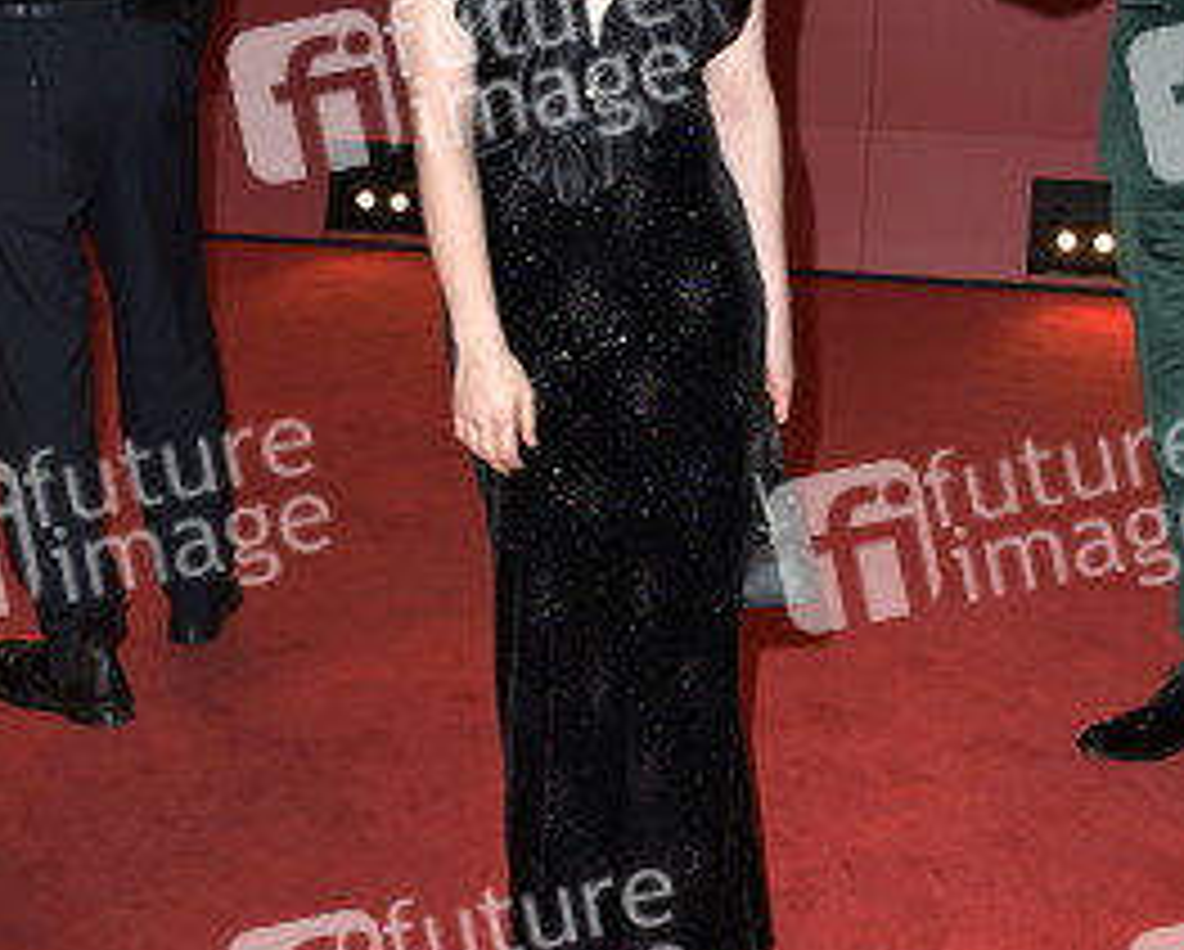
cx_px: 590
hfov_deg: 33.0
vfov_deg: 26.5
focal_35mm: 57
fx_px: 2000
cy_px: 302
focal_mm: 40
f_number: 5
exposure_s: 1/250
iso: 800
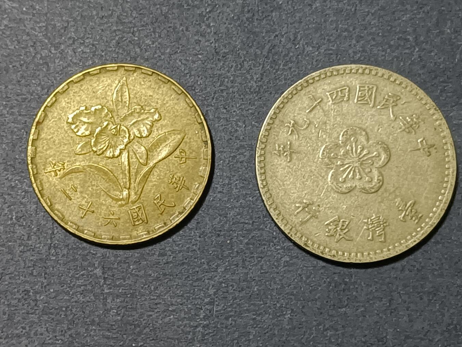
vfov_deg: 17.8
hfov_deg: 23.6
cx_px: 239
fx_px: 1108
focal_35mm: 83
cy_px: 171
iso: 1310
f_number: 1.8
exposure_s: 1/30
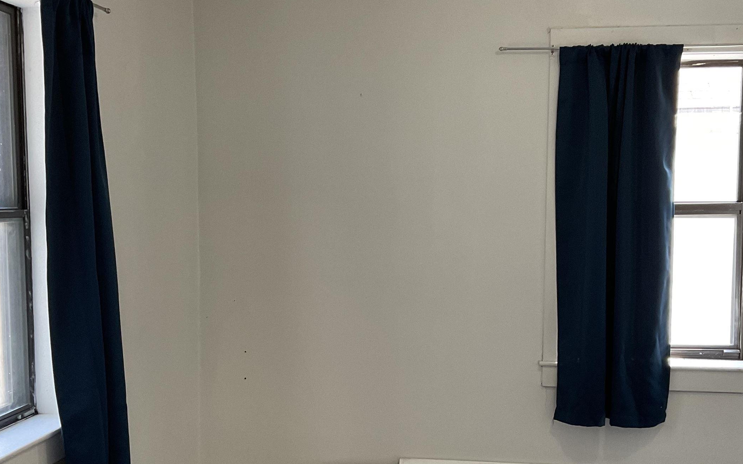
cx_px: 404
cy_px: 275
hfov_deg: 44.3
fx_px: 911
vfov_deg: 28.5
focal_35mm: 45
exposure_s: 1/60
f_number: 1.8
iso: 64
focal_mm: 3
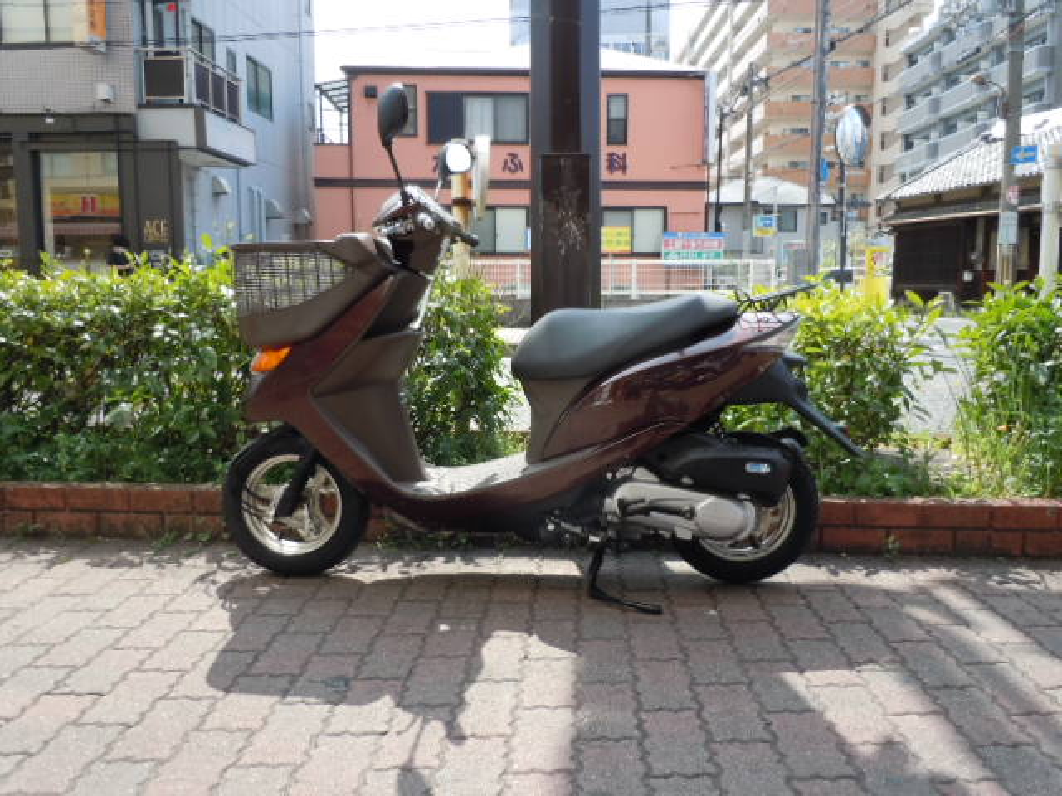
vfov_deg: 49.7
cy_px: 398
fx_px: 859
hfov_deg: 63.4
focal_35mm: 28
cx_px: 531
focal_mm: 5
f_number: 3.7
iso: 100
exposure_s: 1/250
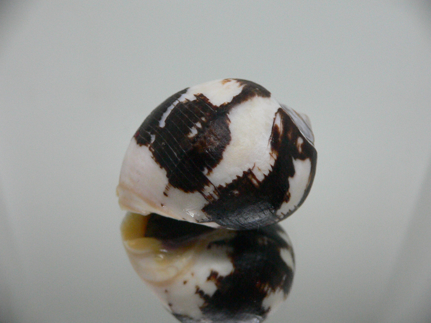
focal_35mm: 35
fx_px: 436
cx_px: 216
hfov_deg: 52.6
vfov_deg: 40.7
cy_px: 162
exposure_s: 1/50
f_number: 2.8
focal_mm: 4.6
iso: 200
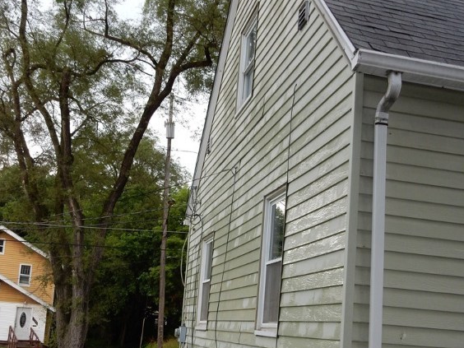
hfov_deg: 38.9
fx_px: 657
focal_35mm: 49
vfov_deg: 29.4
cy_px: 242
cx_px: 230
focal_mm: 6.4
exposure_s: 1/30
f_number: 4
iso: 200
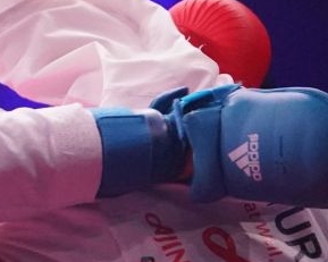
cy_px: 37
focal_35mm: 807
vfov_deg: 1.9
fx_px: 7831
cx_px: -647
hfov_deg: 2.4
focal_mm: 138
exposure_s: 1/1000
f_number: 2.8
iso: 6400
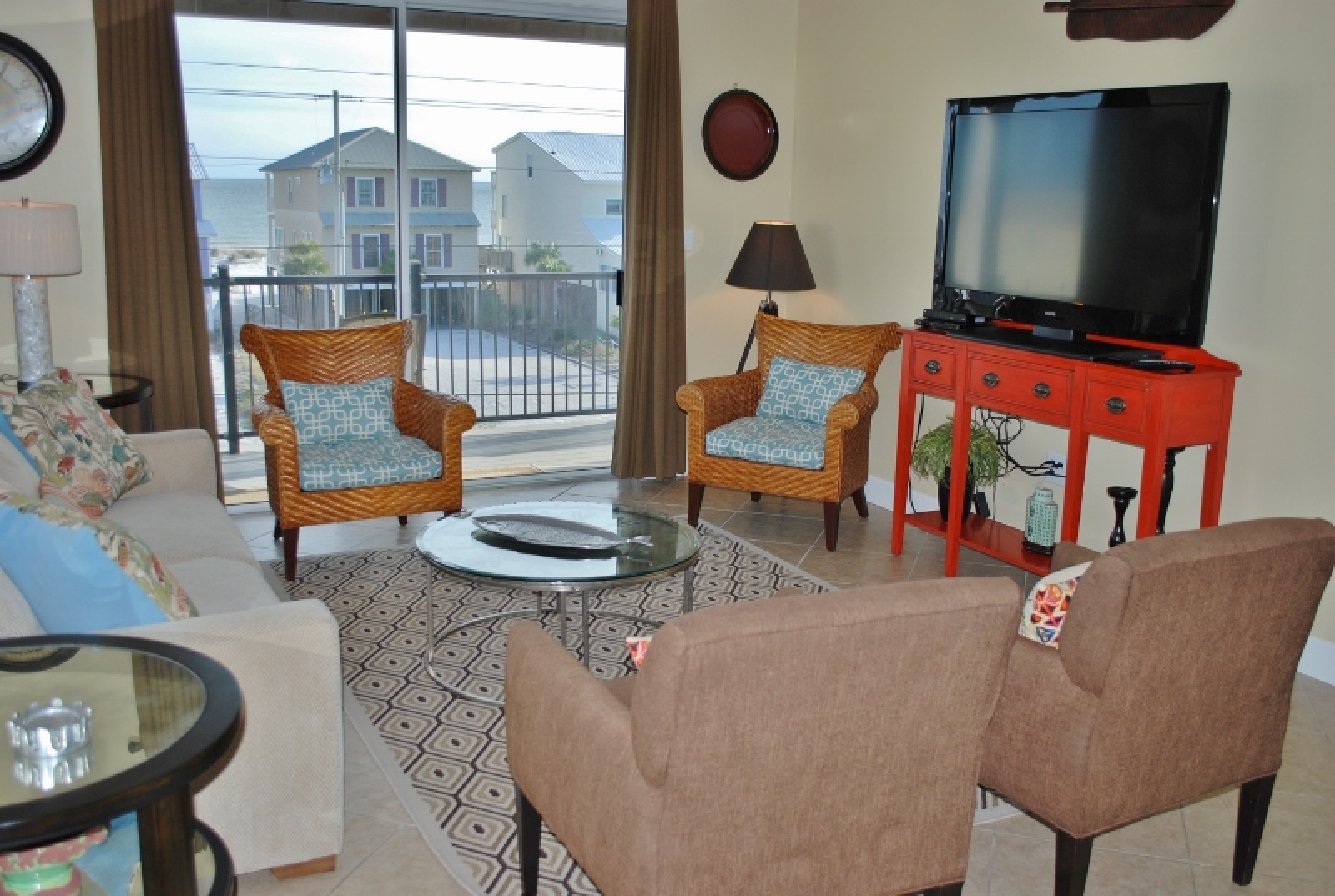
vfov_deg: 40.1
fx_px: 1226
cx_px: 668
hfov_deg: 57.1
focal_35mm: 33
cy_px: 448
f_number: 4
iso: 100
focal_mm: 22
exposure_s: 1/125
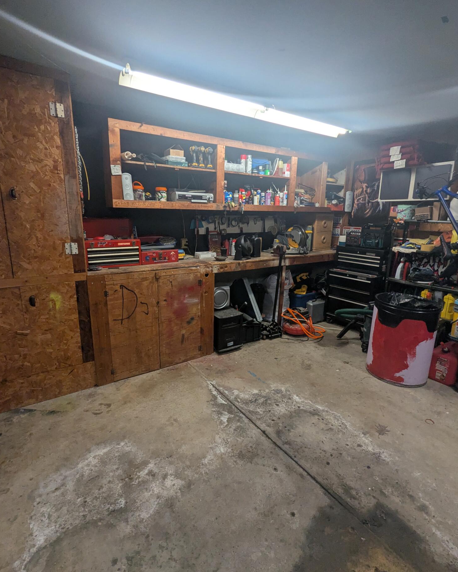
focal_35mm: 17
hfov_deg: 77.0
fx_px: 288
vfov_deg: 89.6
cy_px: 286
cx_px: 226
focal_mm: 2.35
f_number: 2.2
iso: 265
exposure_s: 1/60
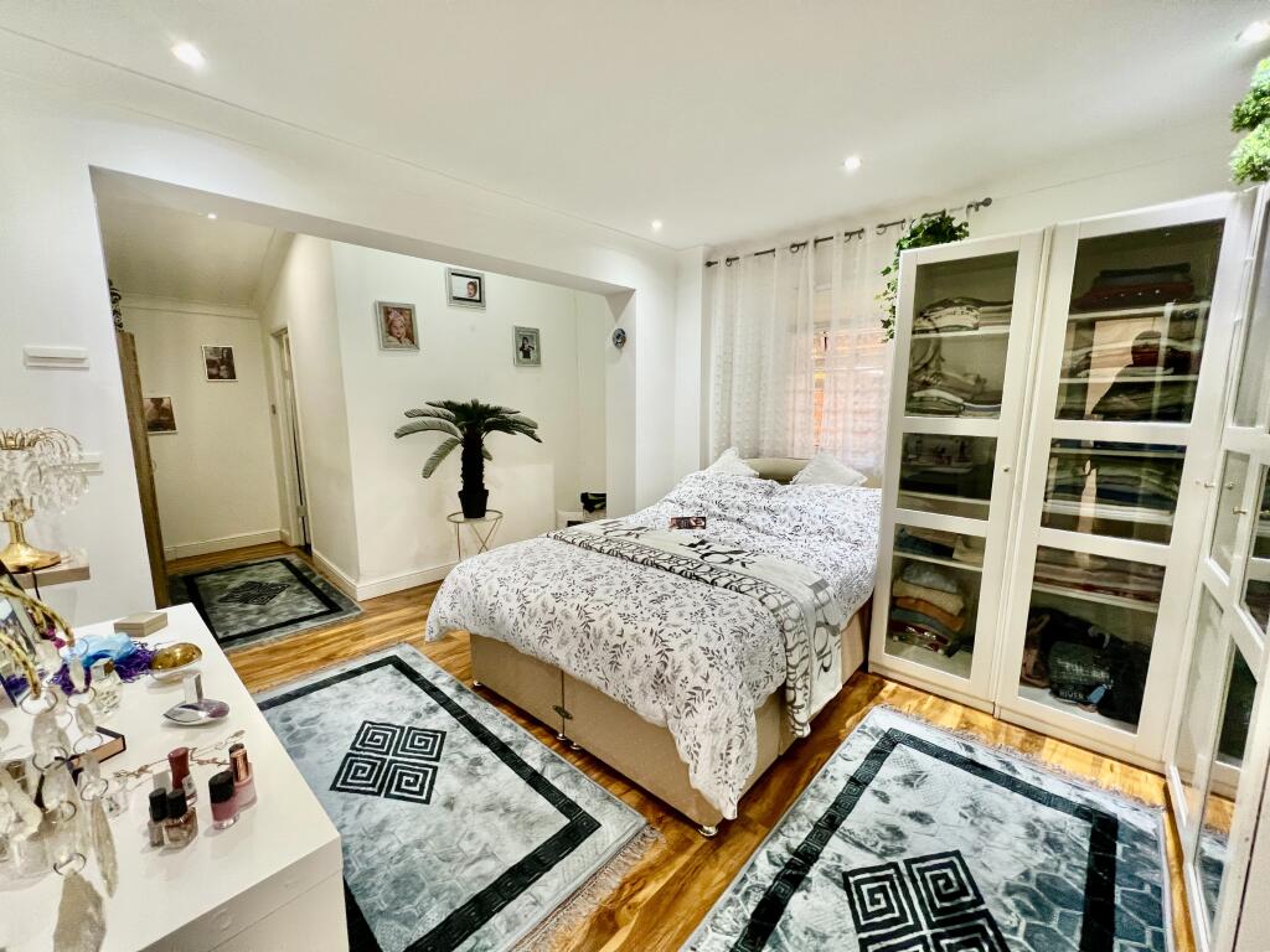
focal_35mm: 13
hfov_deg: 106.2
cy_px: 476
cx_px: 635
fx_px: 477
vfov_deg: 89.9
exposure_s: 1/100
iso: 200
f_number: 1.8
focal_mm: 1.57
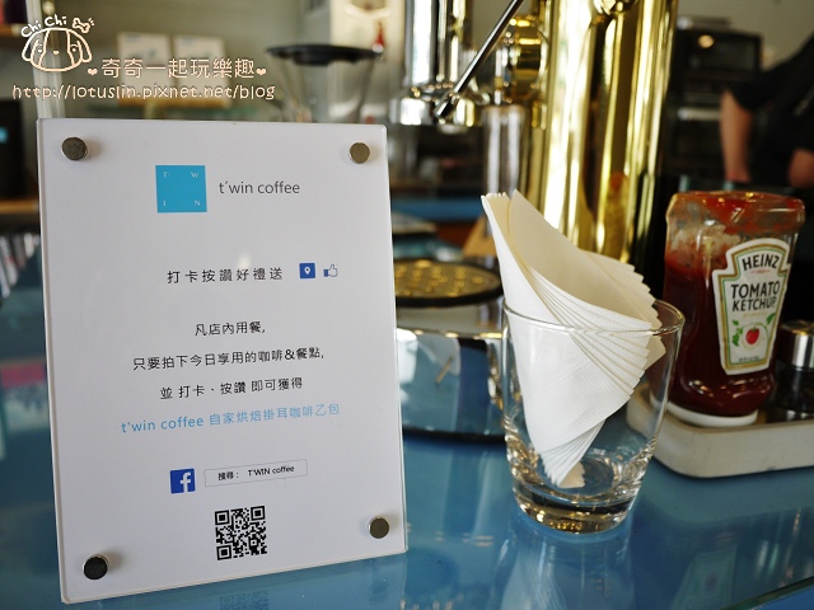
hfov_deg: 63.4
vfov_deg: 49.7
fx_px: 658
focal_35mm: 28
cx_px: 407
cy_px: 305
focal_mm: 14
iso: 100
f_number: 2.5
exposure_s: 1/60
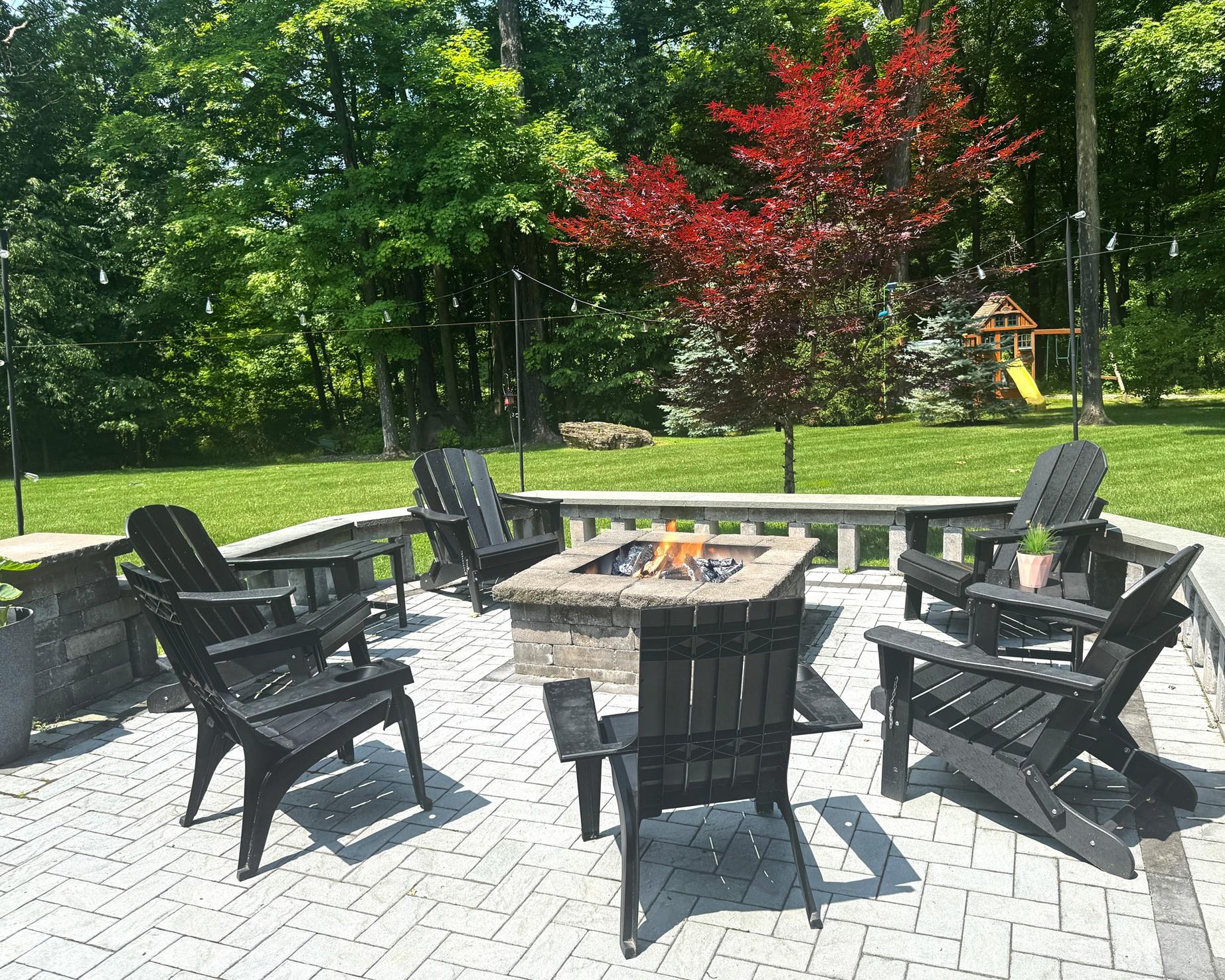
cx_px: 658
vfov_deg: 54.9
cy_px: 503
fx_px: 943
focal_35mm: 26
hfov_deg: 65.9
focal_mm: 6.76
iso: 80
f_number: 1.78
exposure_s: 1/2331
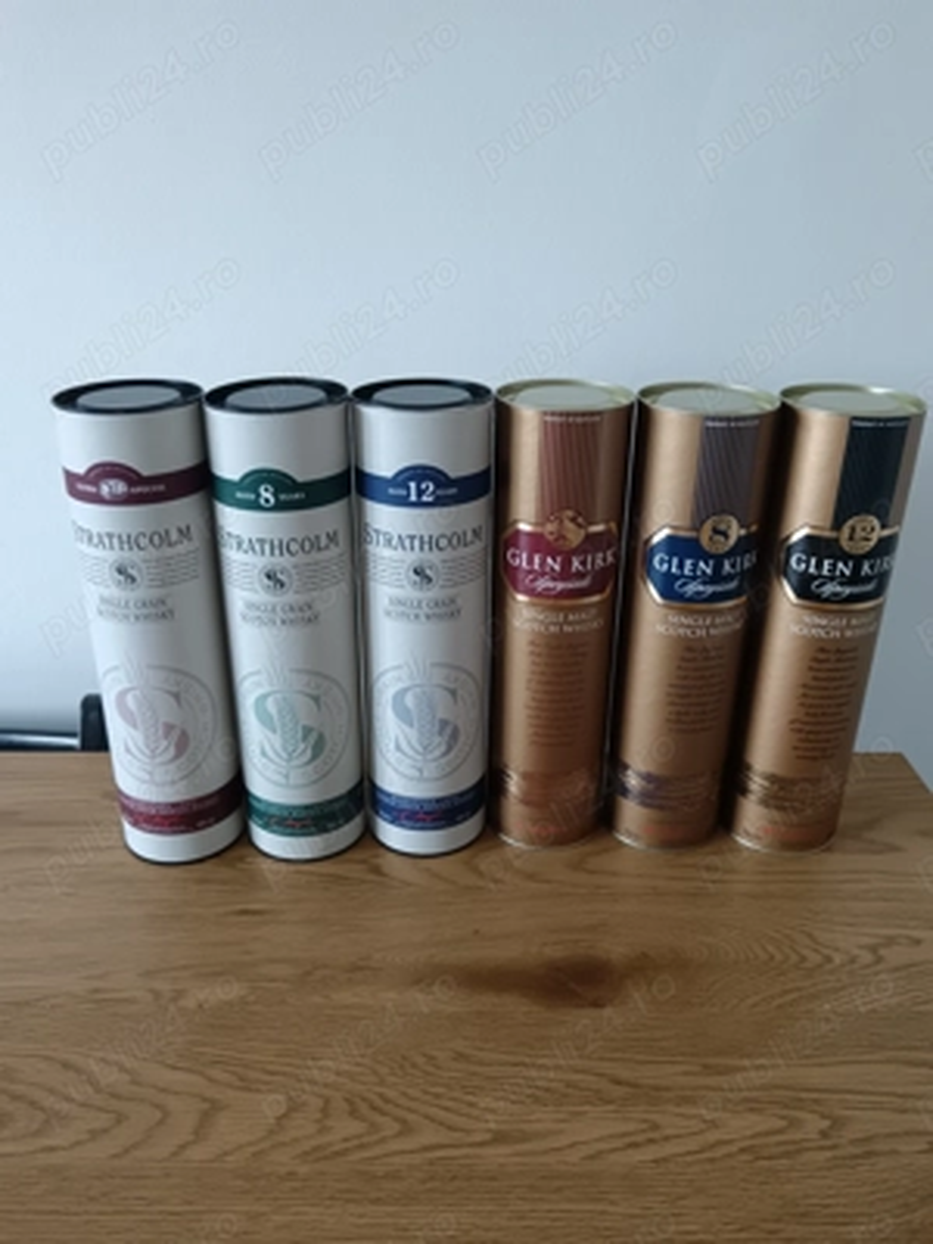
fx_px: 970
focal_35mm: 27
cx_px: 466
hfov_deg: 51.4
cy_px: 622
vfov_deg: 65.3
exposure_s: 1/33.3
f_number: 1.9
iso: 924
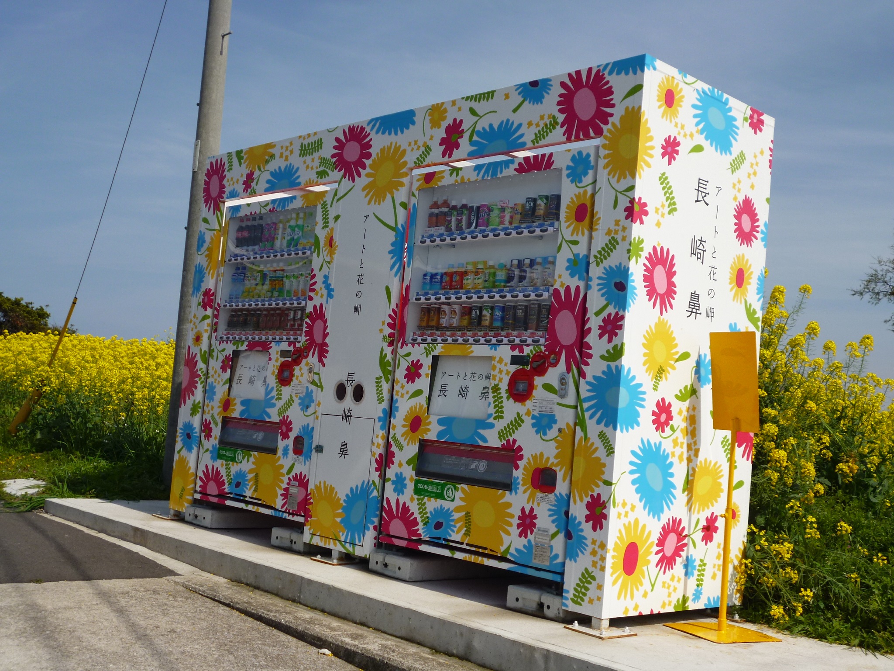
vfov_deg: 35.1
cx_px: 447
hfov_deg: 45.8
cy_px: 336
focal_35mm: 41
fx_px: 1059
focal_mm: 7.3
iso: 100
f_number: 11
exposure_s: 1/160
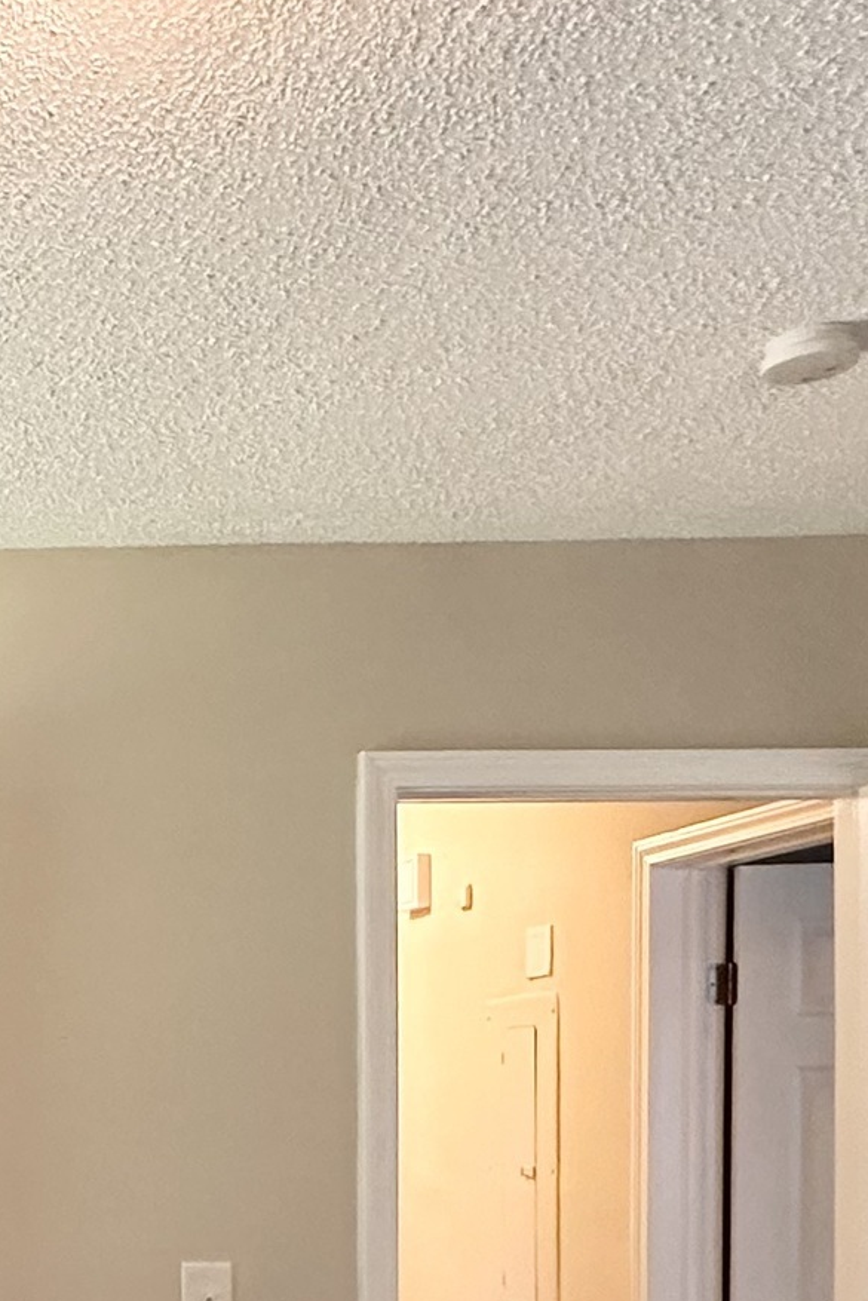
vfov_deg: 36.8
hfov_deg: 22.4
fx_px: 1844
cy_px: 1132
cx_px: -390
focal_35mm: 51
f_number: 2.2
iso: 200
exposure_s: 1/60
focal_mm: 2.22
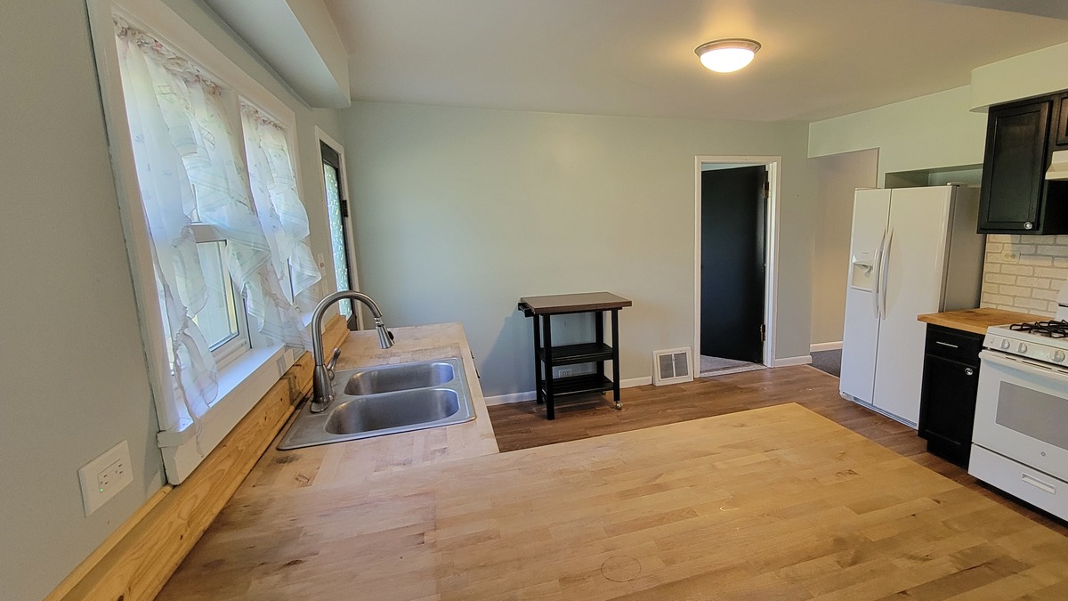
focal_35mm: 17
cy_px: 296
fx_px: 481
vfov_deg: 63.9
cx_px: 612
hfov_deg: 95.3
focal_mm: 2.2
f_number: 2.2
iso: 320
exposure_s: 1/60
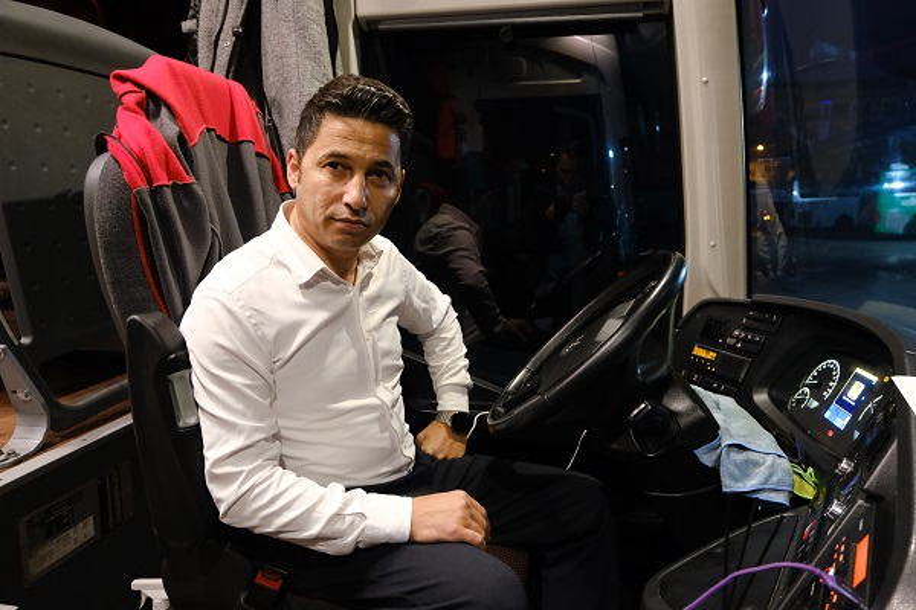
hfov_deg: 73.7
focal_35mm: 24
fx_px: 611
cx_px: 458
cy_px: 305
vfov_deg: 53.1
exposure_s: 1/30
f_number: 4
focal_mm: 16
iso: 4000
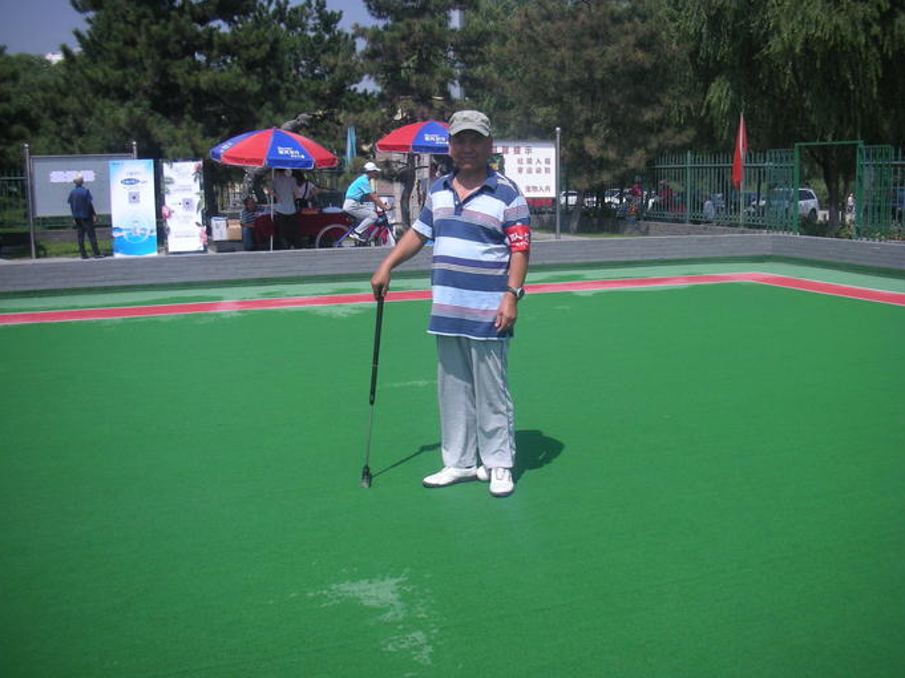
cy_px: 337
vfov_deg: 39.6
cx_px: 452
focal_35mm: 36
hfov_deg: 51.4
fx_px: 941
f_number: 7.9
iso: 50
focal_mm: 5.8
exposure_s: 1/176
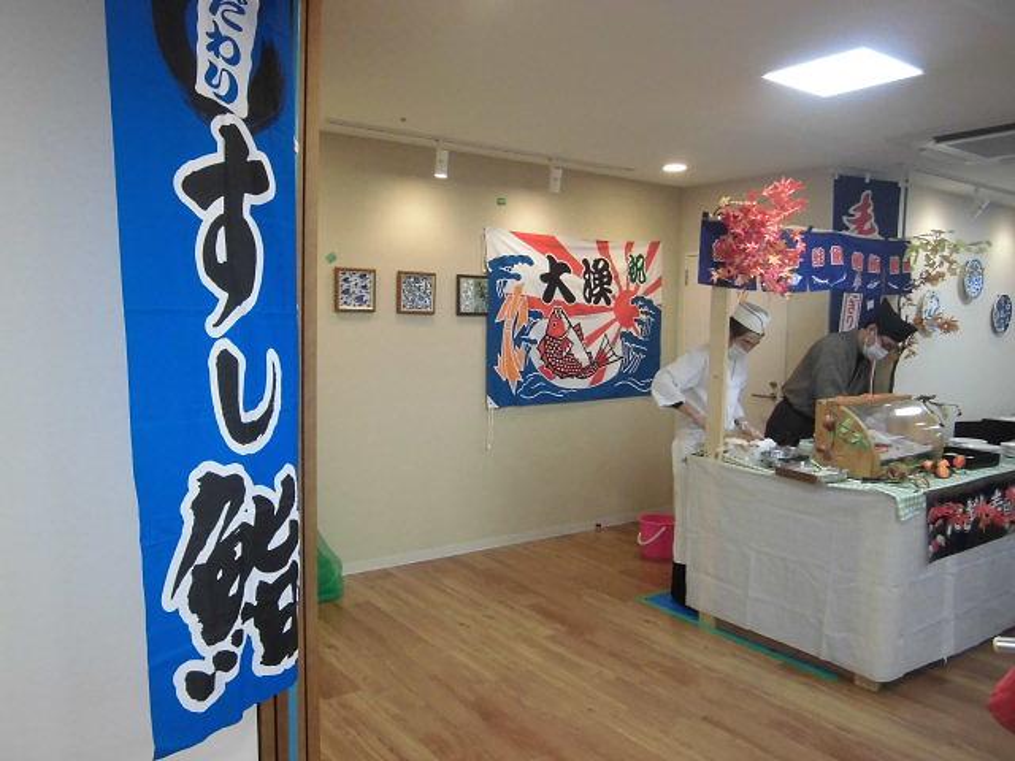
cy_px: 380
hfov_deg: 67.3
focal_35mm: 26
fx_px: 762
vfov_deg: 53.1
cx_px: 508
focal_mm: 4.7
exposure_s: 1/50
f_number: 2.8
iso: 400
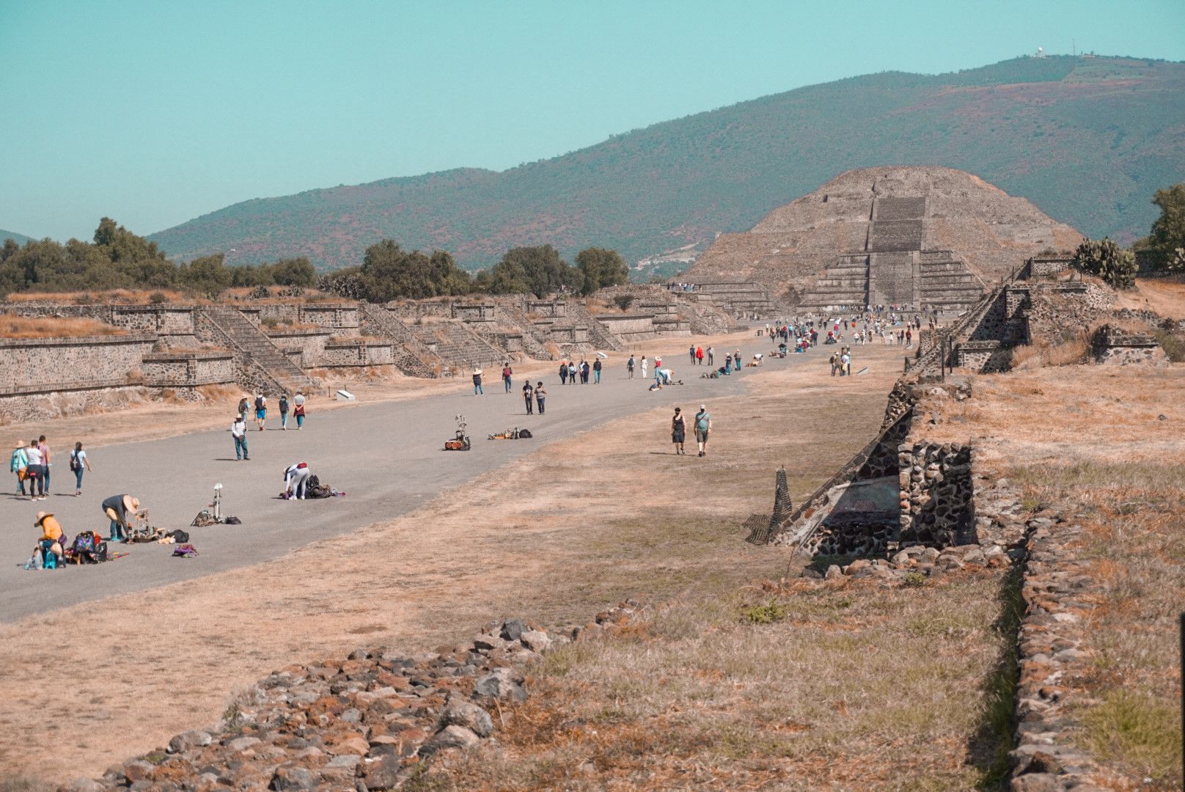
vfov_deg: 18.2
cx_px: 592
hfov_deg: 27.0
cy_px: 396
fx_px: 2470
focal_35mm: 75
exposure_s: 1/4000
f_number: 5.6
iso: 400
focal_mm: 50
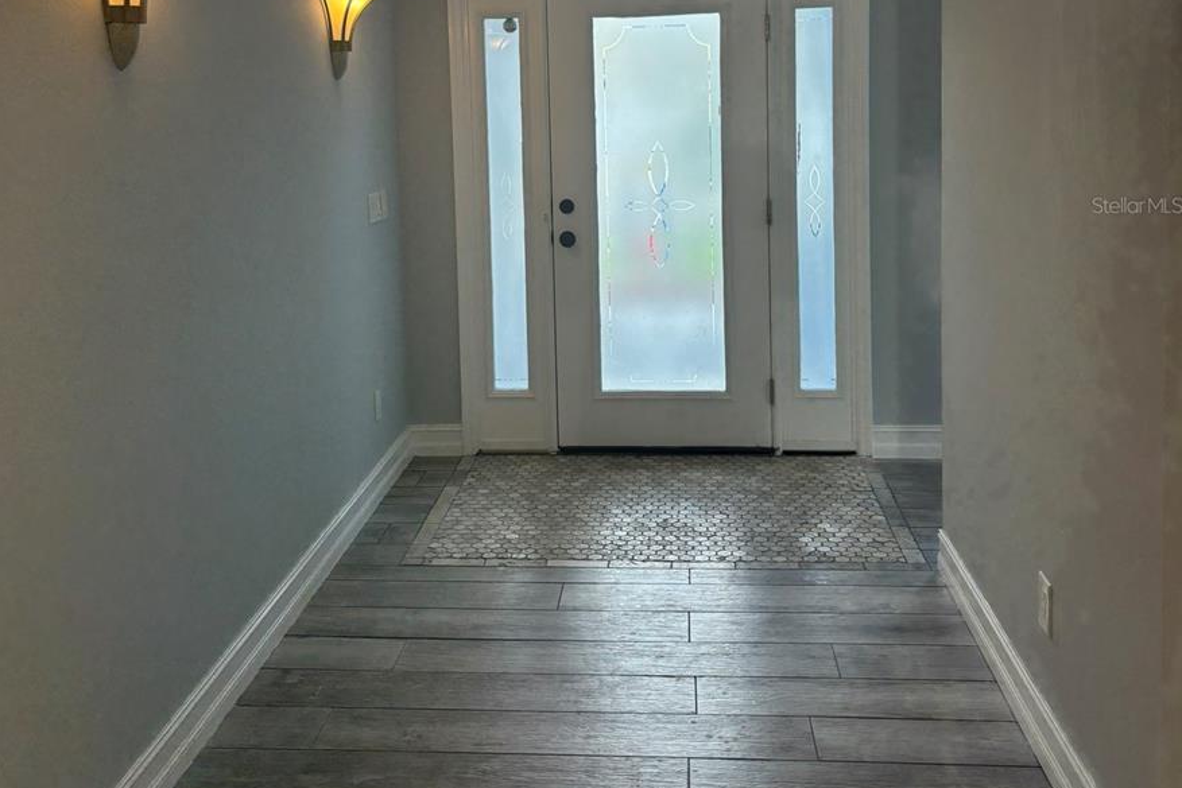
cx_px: 581
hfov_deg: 51.9
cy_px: 205
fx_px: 1215
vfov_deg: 35.2
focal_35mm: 37
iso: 64
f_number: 1.6
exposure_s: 1/120
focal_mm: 5.96
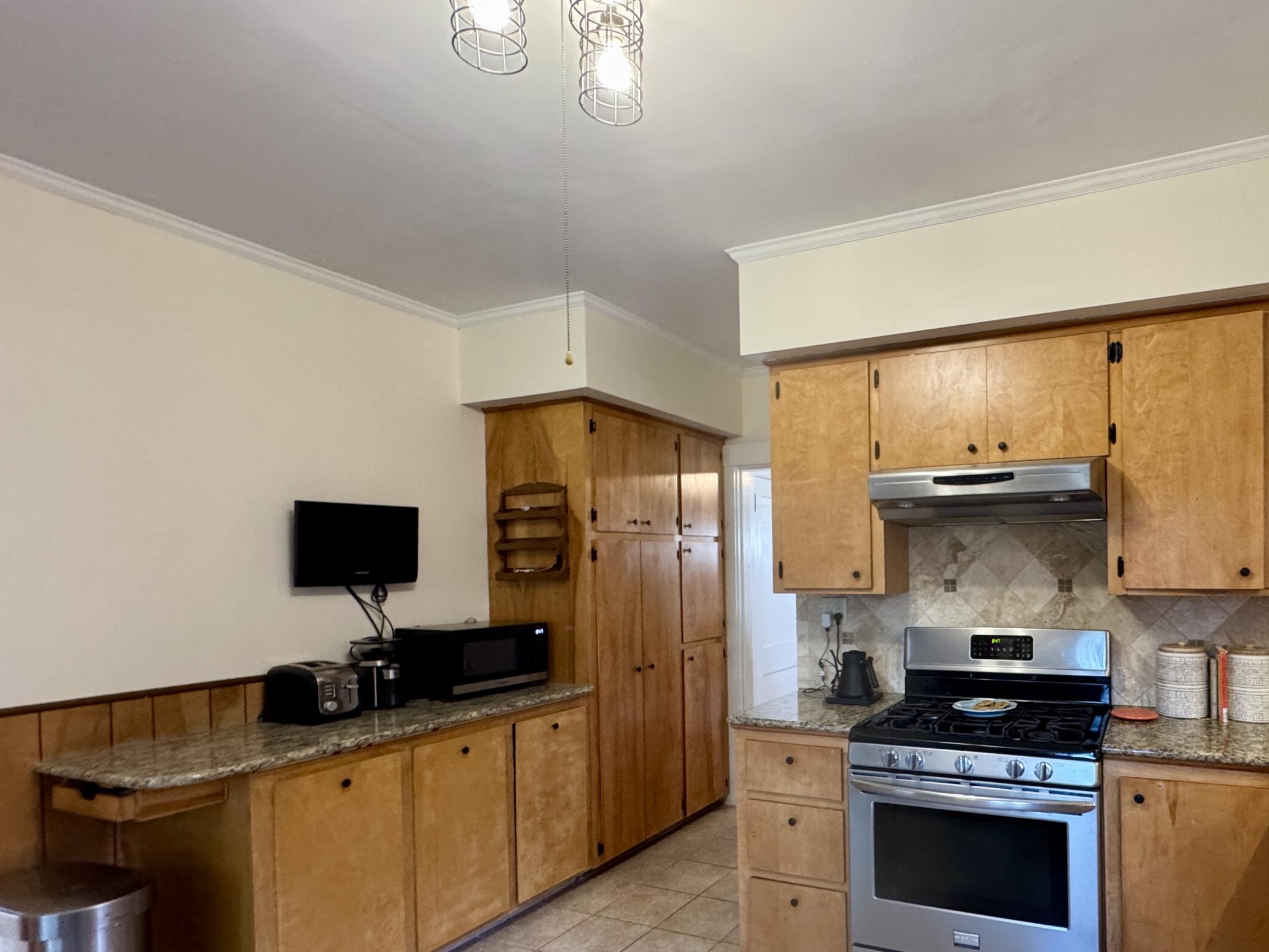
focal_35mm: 20
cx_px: 865
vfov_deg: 65.4
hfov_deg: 78.6
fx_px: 733
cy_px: 570
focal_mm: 2.22
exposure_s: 1/60
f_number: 2.2
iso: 400
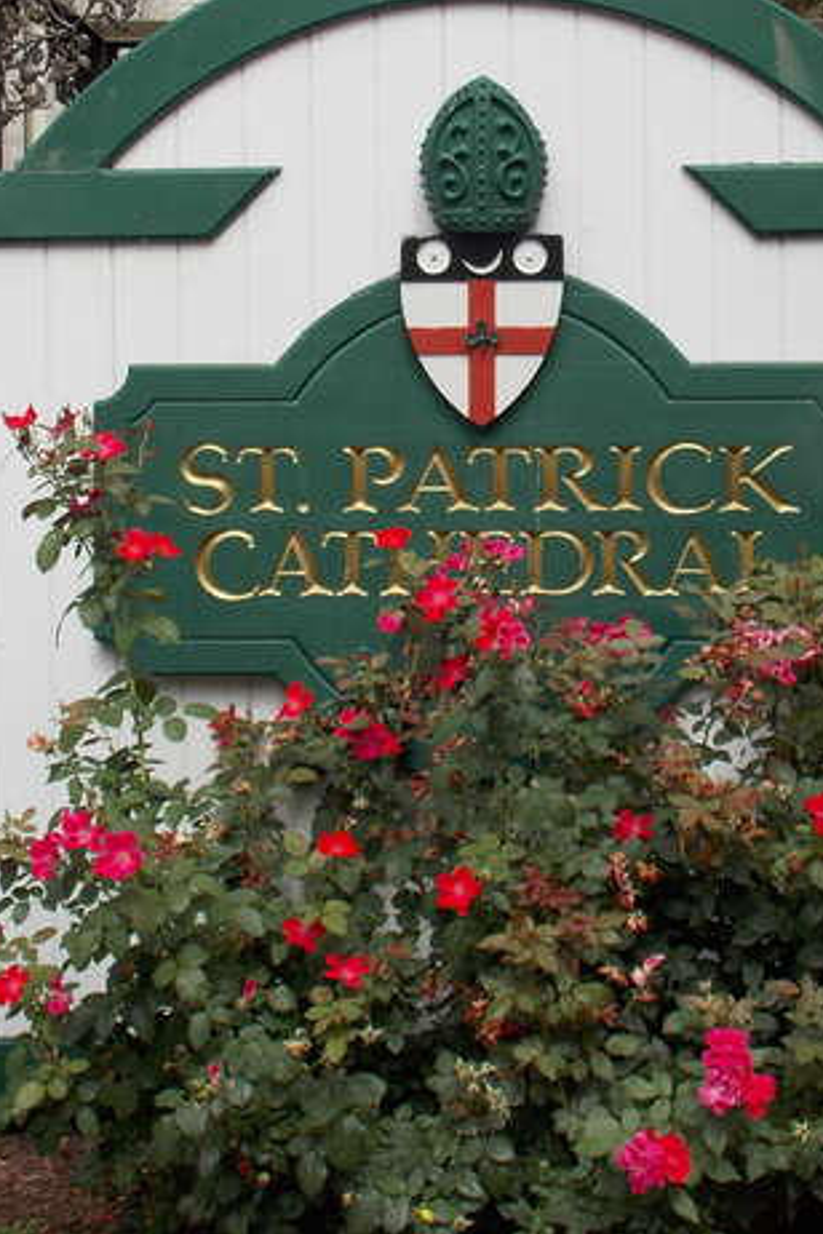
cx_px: 454
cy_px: 478
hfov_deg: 25.0
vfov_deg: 36.7
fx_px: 1852
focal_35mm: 54
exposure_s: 1/500
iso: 80
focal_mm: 5.3
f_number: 3.3
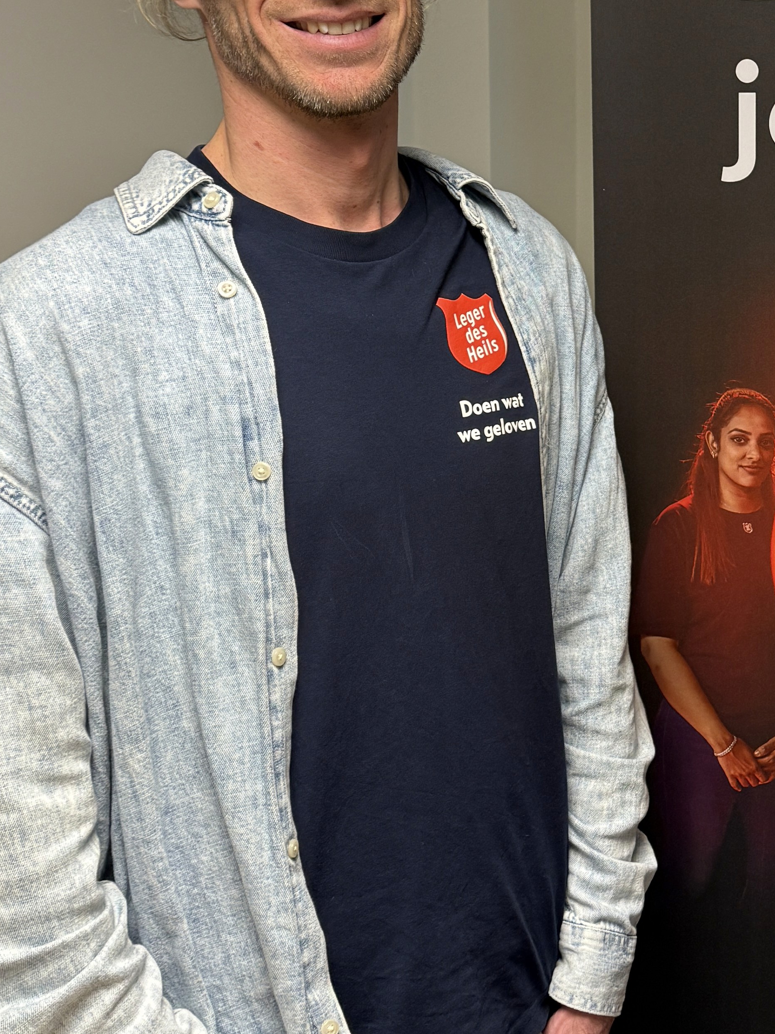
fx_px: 1642
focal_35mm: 55
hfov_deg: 25.4
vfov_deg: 34.6
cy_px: 328
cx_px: 757
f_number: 1.78
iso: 200
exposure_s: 1/71
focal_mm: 6.76
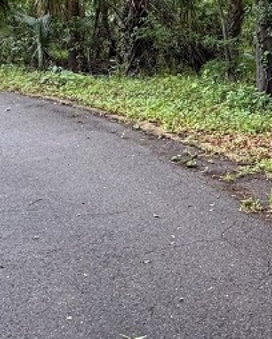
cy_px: 23
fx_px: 552
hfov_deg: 22.7
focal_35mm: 55
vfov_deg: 32.1
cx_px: 404
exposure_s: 1/146
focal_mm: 2.22
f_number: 2.2
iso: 64
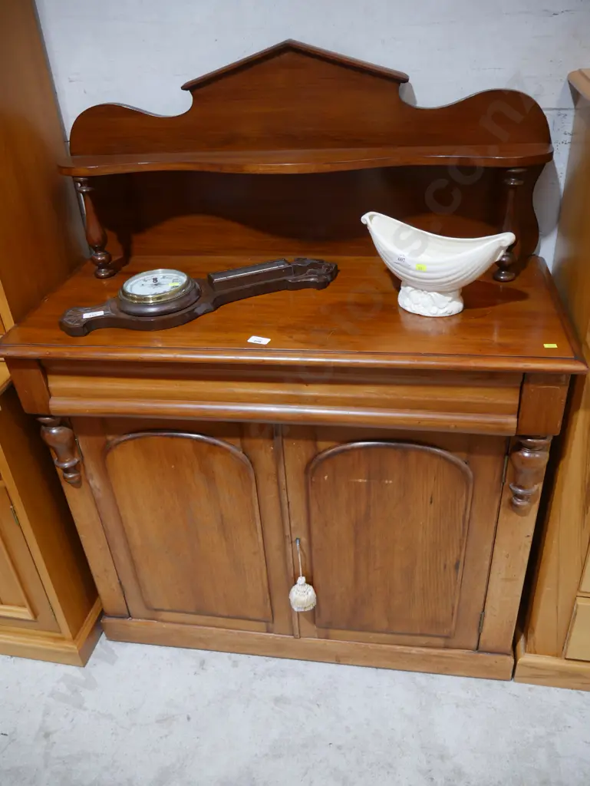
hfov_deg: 49.8
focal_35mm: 28
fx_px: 636
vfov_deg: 63.4
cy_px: 393
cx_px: 295
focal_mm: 14
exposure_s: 1/60
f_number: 3.5
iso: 400
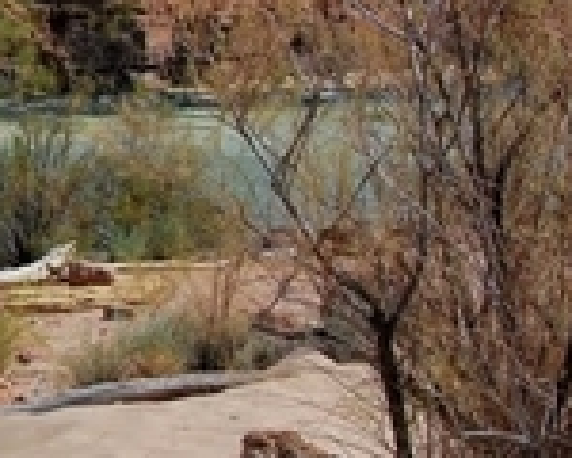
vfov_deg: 13.6
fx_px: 1913
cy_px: 126
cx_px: -286
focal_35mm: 113
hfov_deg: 15.7
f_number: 9
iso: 100
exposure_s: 1/320
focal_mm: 20
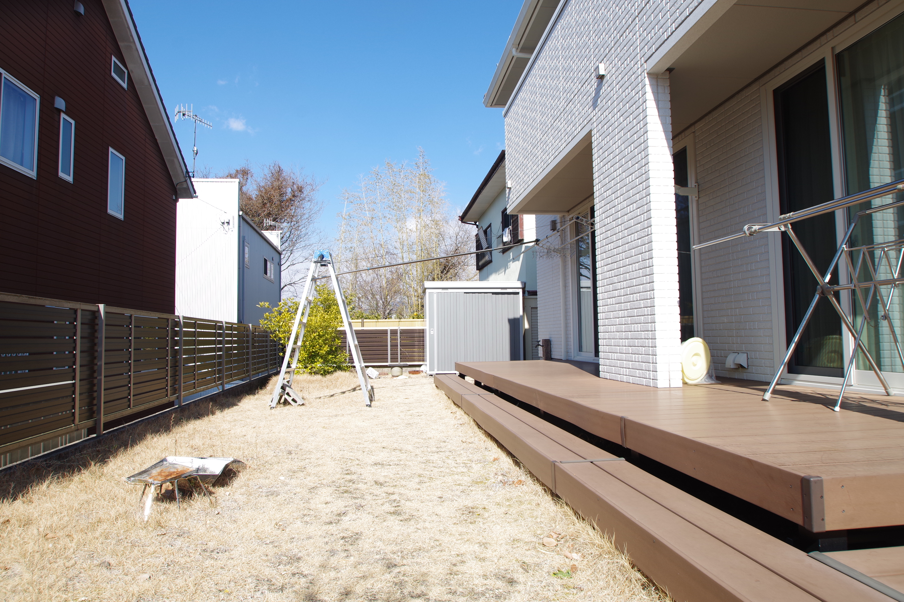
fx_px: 552
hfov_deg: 78.6
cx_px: 452
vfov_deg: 57.2
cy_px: 301
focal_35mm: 22
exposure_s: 1/160
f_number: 10
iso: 100
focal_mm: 15
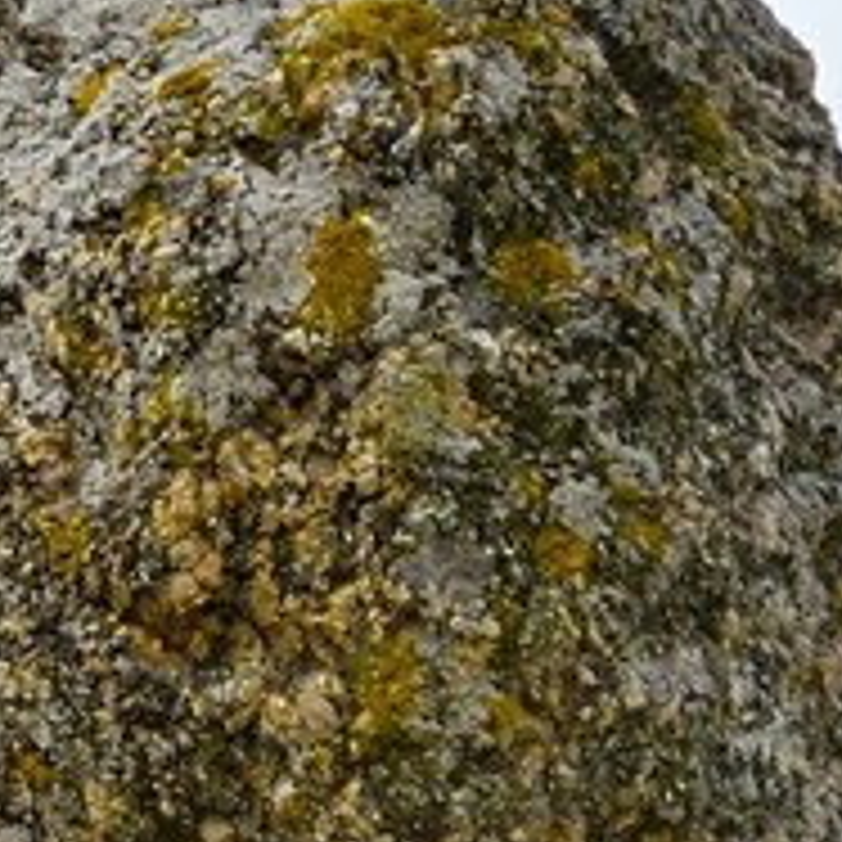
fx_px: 8806
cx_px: -2062
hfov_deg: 5.1
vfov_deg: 5.4
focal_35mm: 320
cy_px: 1414
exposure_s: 1/250
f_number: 11
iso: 200
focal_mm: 44
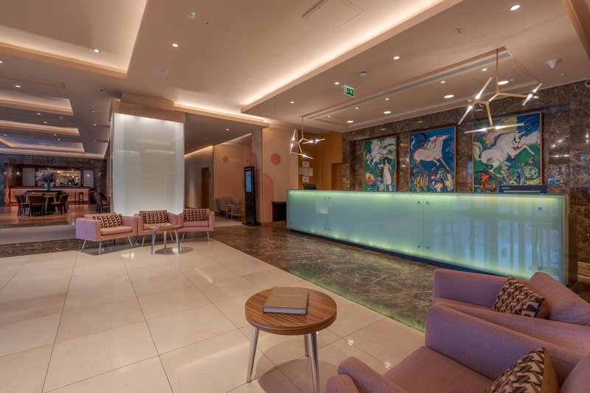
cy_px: 196
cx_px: 295
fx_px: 262
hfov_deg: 96.7
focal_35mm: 16
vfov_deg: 73.7
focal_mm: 16
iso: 100
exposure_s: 1/30
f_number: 9
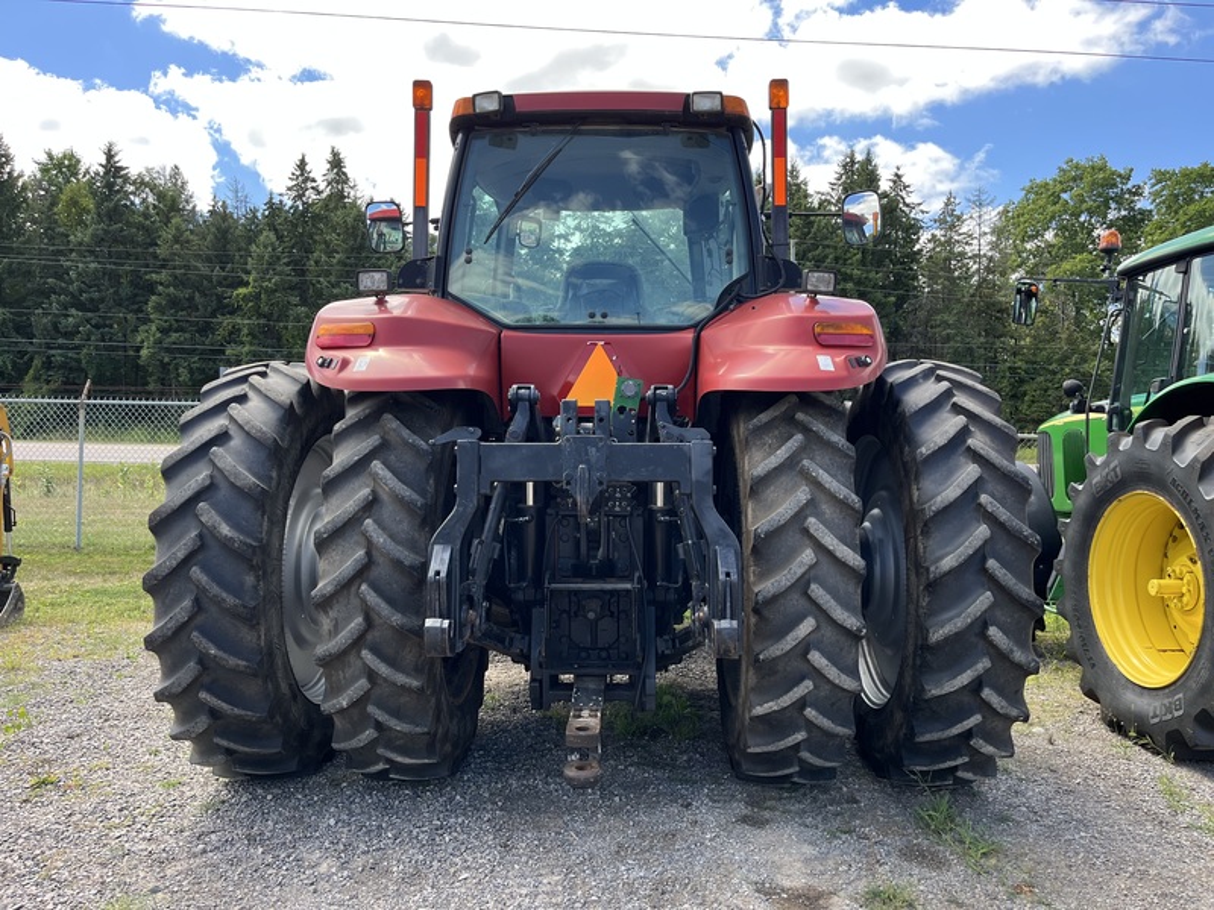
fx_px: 912
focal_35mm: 26
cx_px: 607
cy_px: 455
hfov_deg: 67.3
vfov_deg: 53.1
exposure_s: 1/598
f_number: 1.6
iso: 50
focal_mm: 5.1
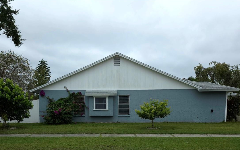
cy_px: 131
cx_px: 106
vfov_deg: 33.7
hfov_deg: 53.9
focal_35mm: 36
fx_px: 235
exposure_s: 1/323
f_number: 1.7
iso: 12
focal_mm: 6.3
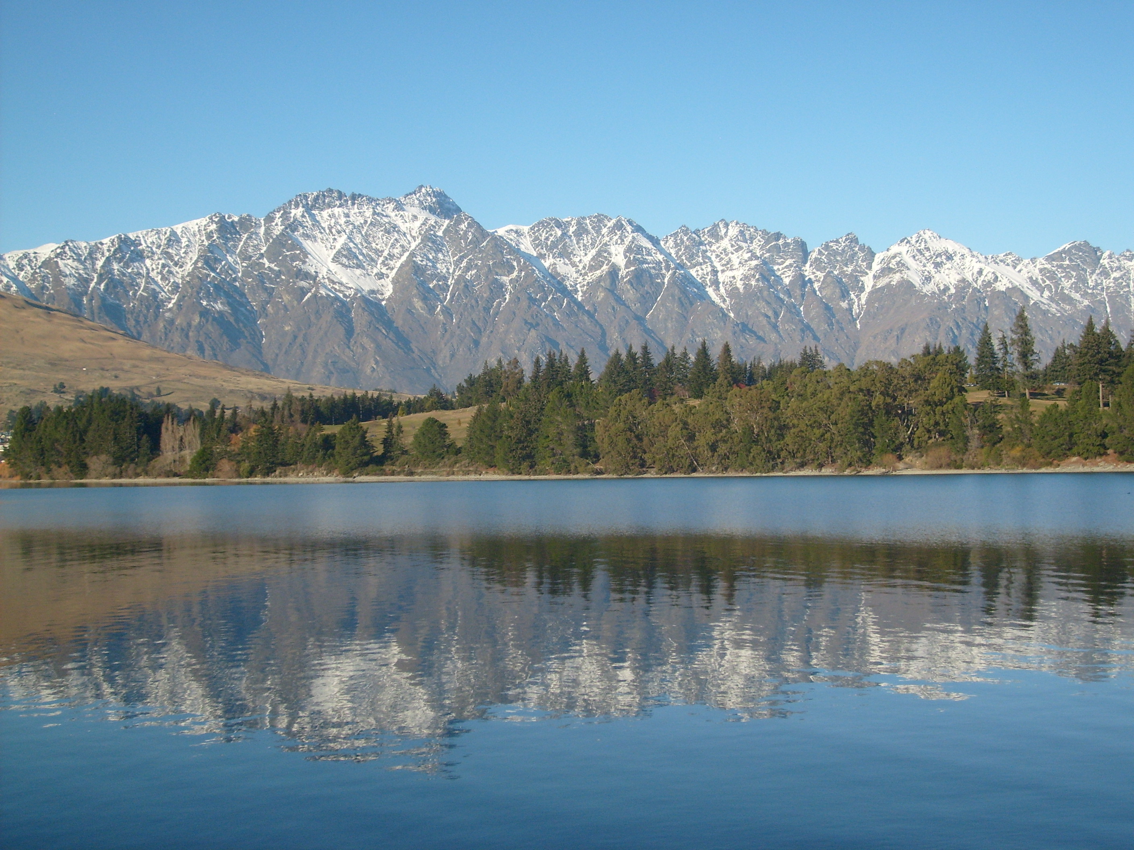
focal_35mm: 52
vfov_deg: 28.0
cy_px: 425
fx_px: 1703
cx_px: 567
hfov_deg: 36.8
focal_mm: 8.7
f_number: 8.4
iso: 80
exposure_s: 1/180
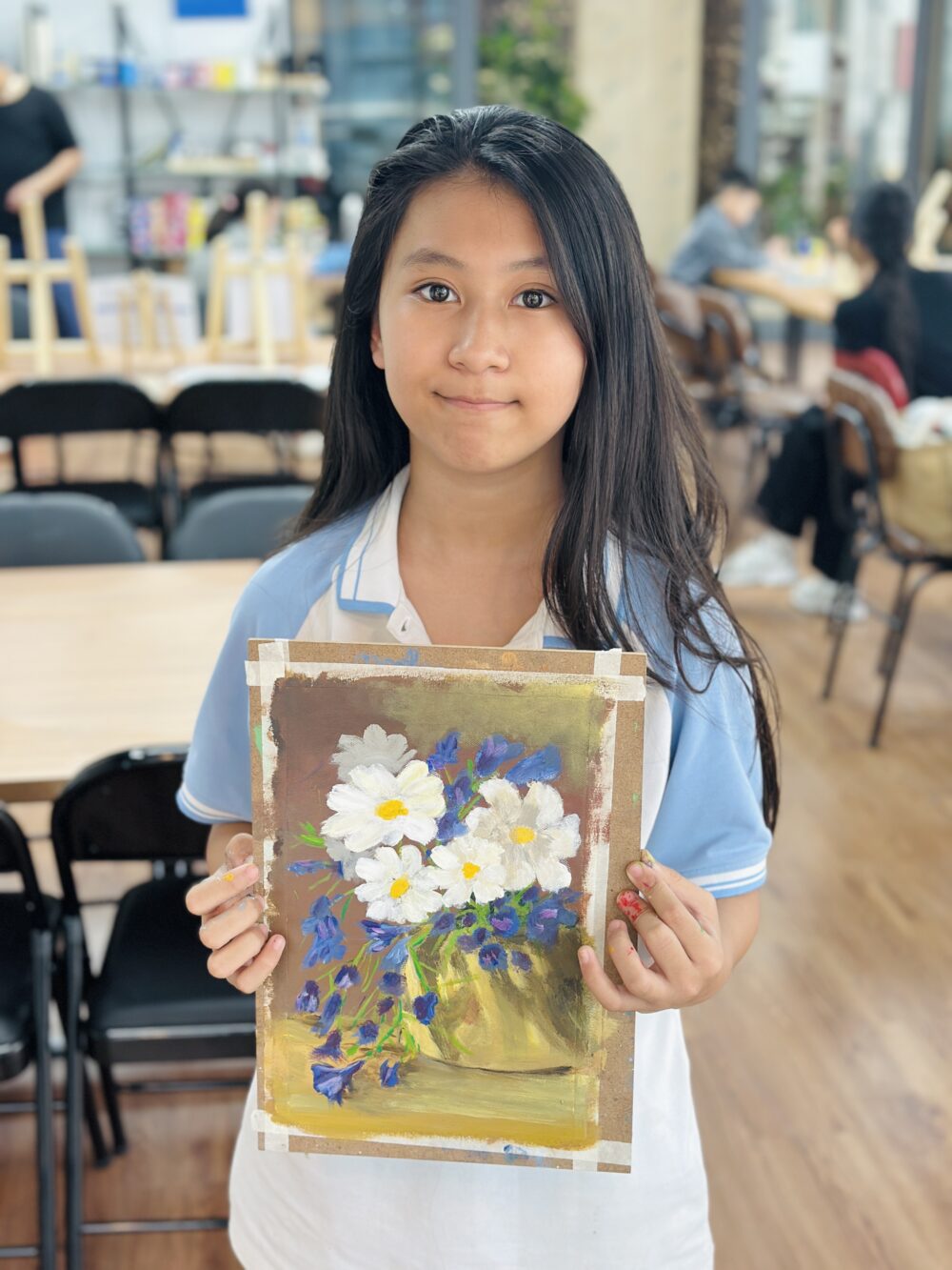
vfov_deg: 39.7
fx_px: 1760
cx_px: 476
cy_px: 635
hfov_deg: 30.3
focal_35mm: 48
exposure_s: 1/94
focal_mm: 6.86
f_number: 1.78
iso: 125
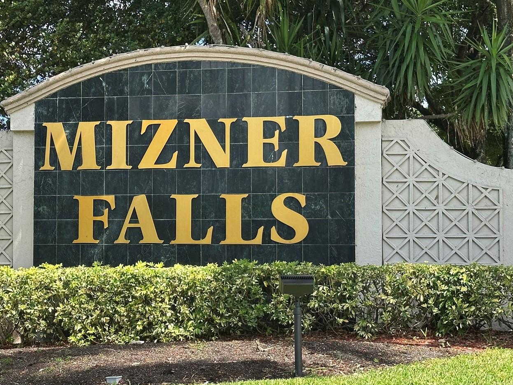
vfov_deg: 18.7
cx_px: 151
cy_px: 198
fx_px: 1171
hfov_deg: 24.5
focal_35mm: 79
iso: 64
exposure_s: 1/1305
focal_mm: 6.86
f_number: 1.78
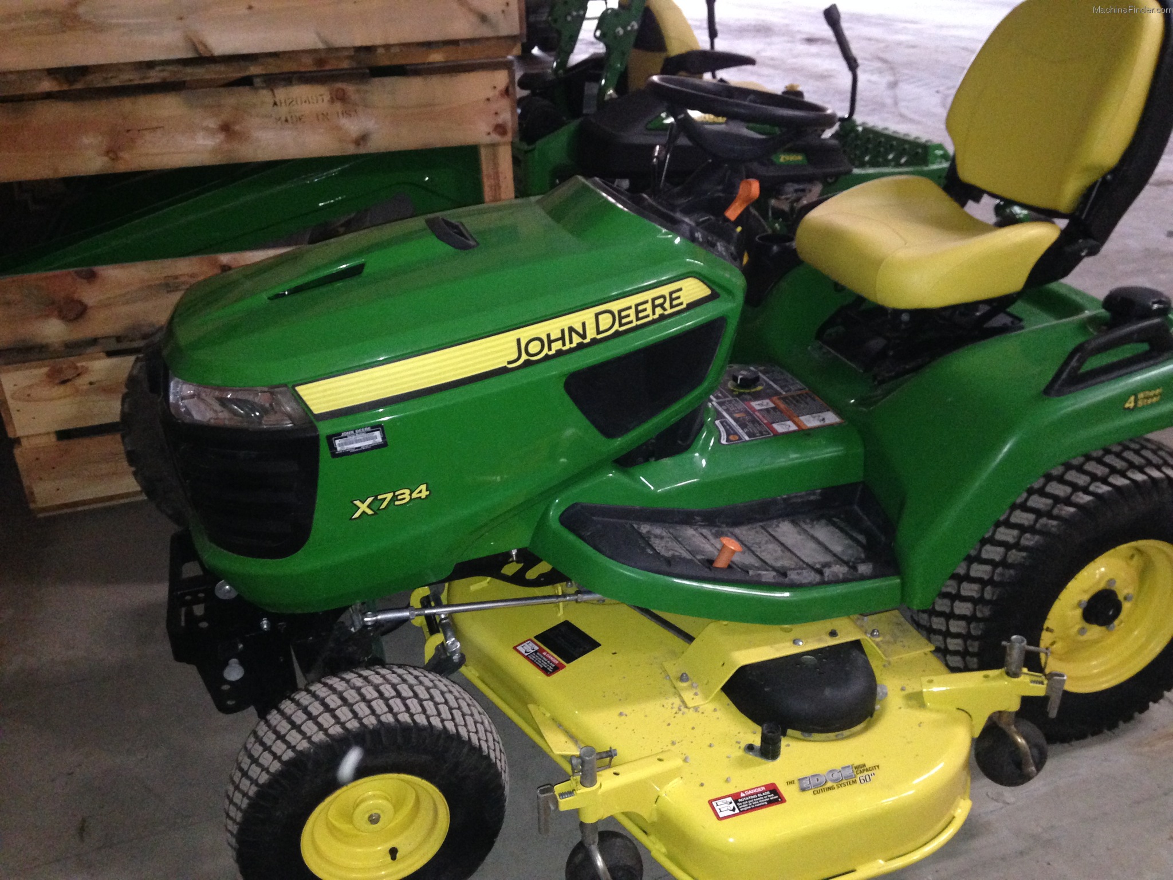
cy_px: 440
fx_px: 1118
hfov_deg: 55.4
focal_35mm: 33
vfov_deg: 42.9
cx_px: 586
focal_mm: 4.12
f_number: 2.4
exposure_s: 1/16
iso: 400
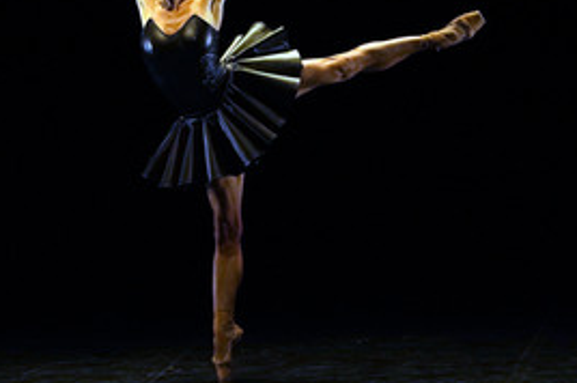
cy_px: 118
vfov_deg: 2.9
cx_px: 165
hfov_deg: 4.4
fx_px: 7476
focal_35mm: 467
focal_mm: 277
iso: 6400
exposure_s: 1/320
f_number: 6.3
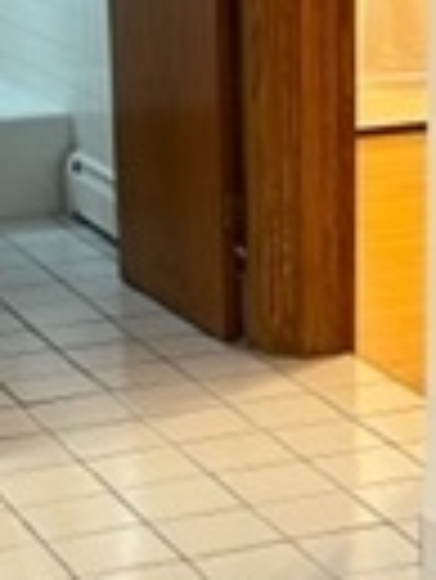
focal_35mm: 129
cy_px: 360
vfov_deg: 15.3
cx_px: 360
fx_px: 2163
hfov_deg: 11.5
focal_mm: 5.7
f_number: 1.5
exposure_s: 1/60
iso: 200
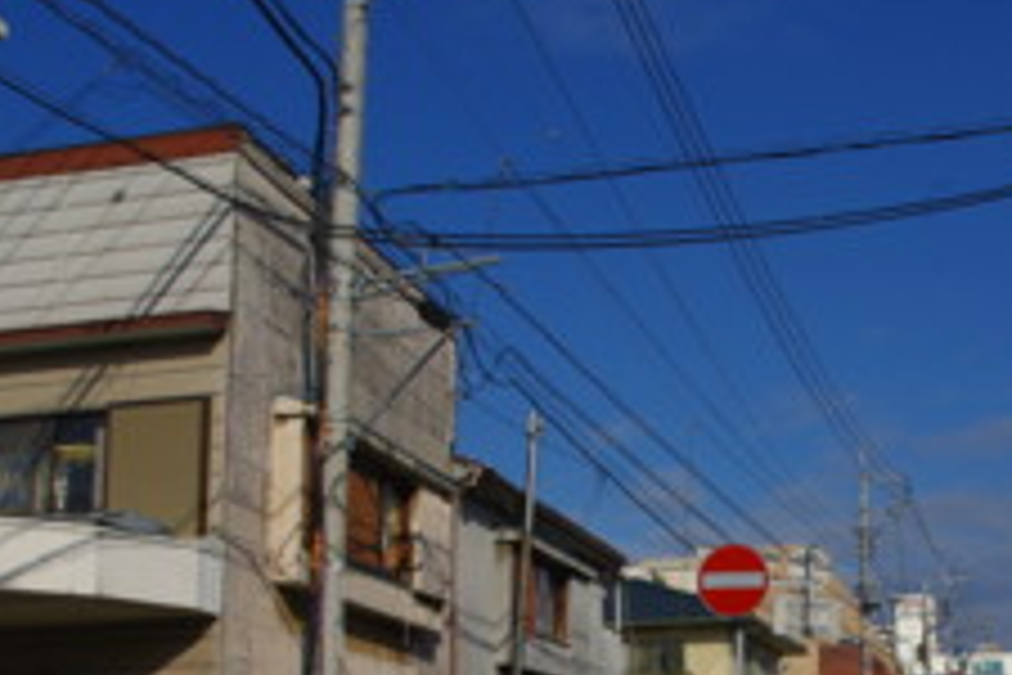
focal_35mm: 54
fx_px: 1518
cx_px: 720
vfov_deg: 24.2
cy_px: 644
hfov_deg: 36.3
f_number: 11
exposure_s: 1/250
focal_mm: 18
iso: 100
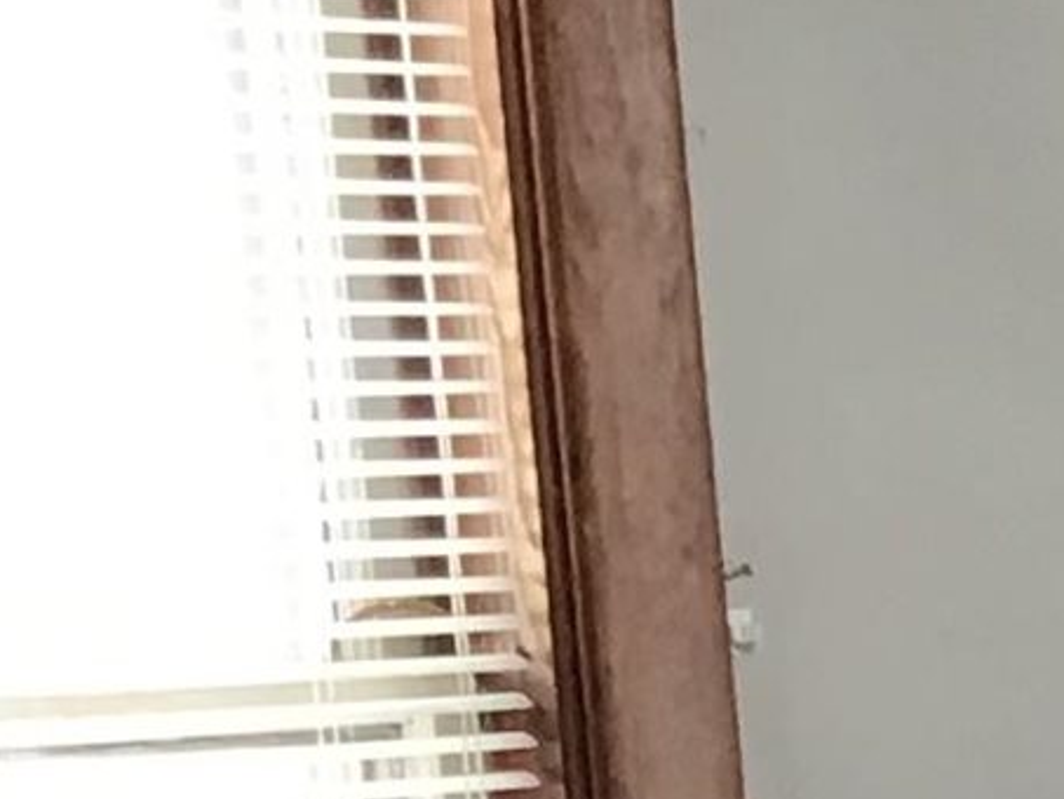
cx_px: 3098
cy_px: 1492
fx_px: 6457
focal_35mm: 210
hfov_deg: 8.1
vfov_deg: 6.9
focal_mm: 3.3
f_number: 2.4
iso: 50
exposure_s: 1/30
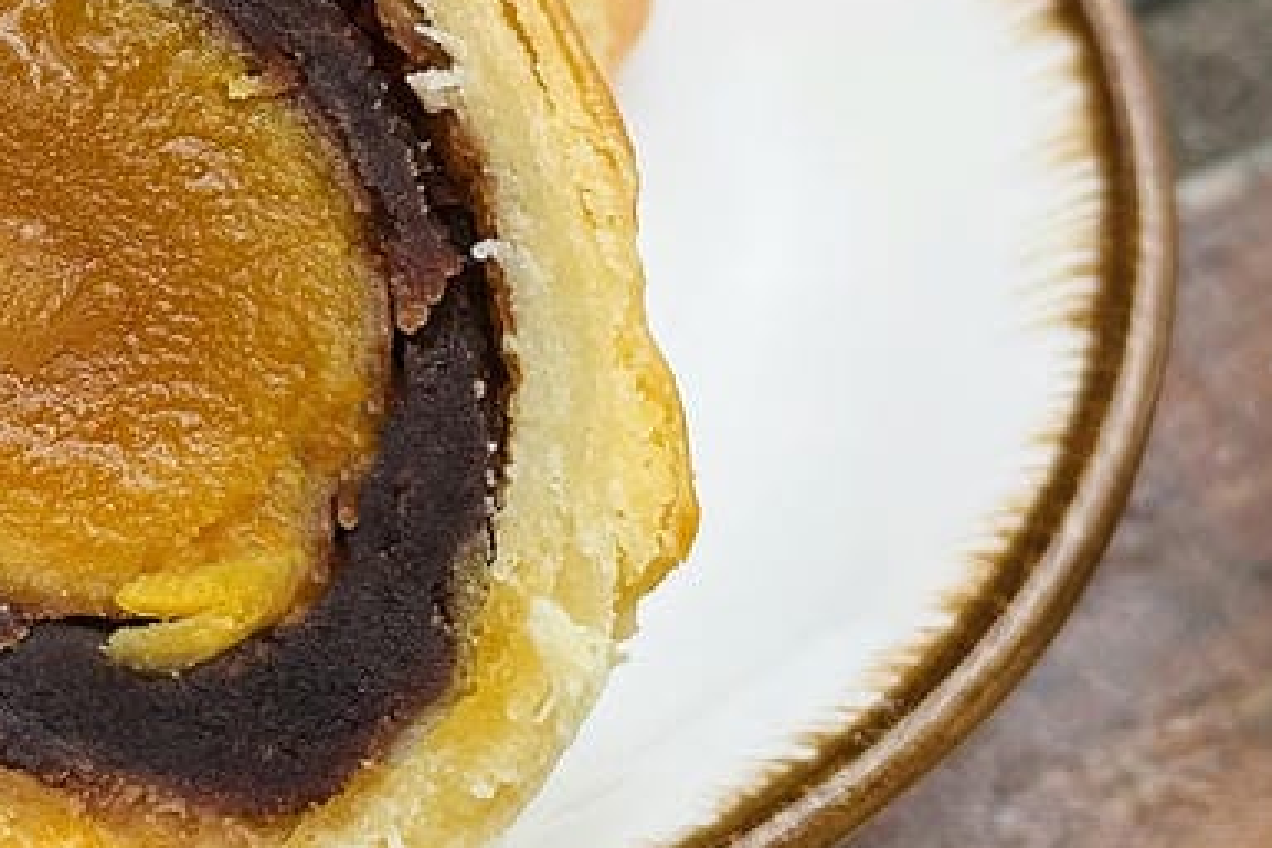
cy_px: -17
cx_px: 13
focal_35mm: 156
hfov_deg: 13.0
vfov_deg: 8.7
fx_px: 5512
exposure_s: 1/158
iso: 50
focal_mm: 6.86
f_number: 1.78
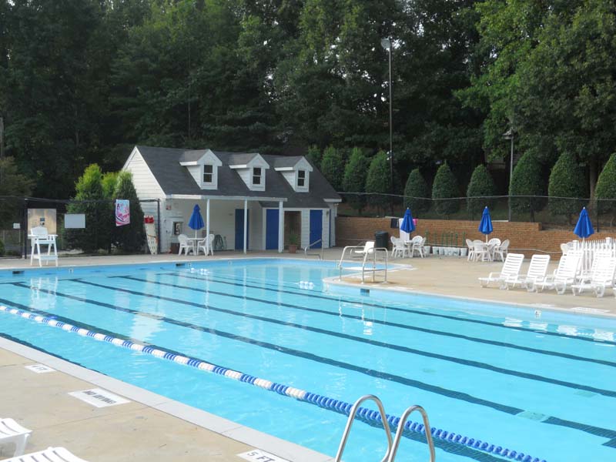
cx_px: 308
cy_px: 231
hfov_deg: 45.8
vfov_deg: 35.1
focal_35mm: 41
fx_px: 730
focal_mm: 7.3
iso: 80
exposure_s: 1/320
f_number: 3.2
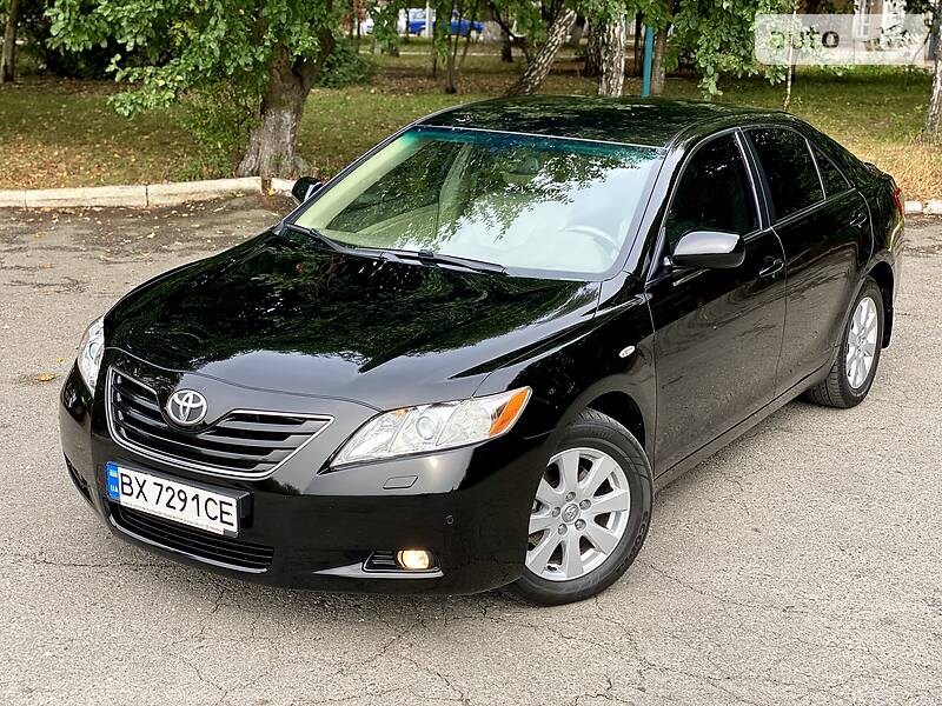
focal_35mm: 52
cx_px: 471
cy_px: 353
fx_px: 1415
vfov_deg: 28.0
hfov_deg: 36.8
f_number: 2
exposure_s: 1/300
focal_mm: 6
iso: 20
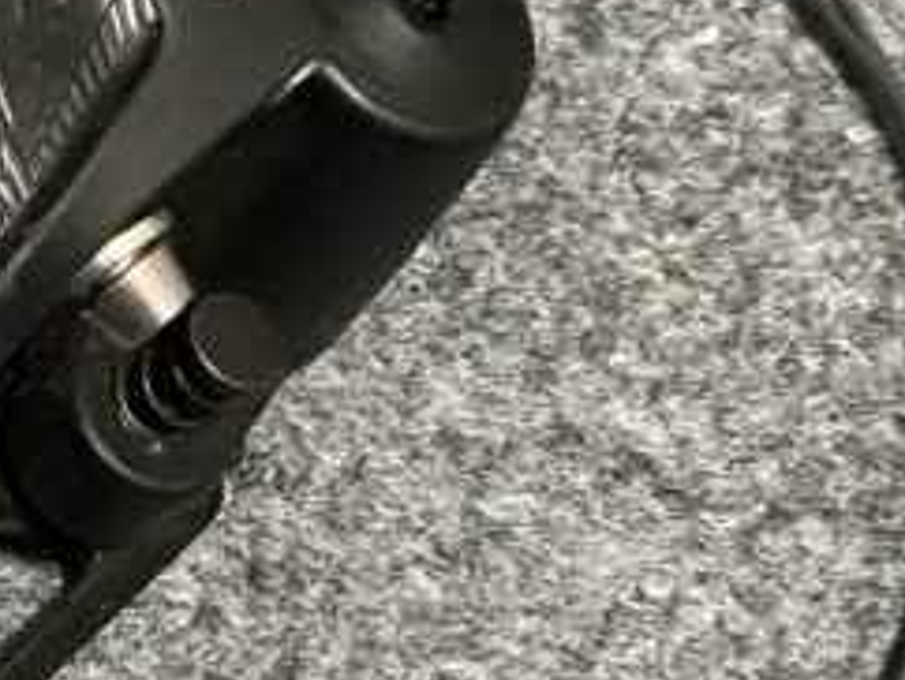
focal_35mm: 220
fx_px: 5757
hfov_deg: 8.6
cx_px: -797
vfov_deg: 6.7
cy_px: 665
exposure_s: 1/30
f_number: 2
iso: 1000
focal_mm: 6
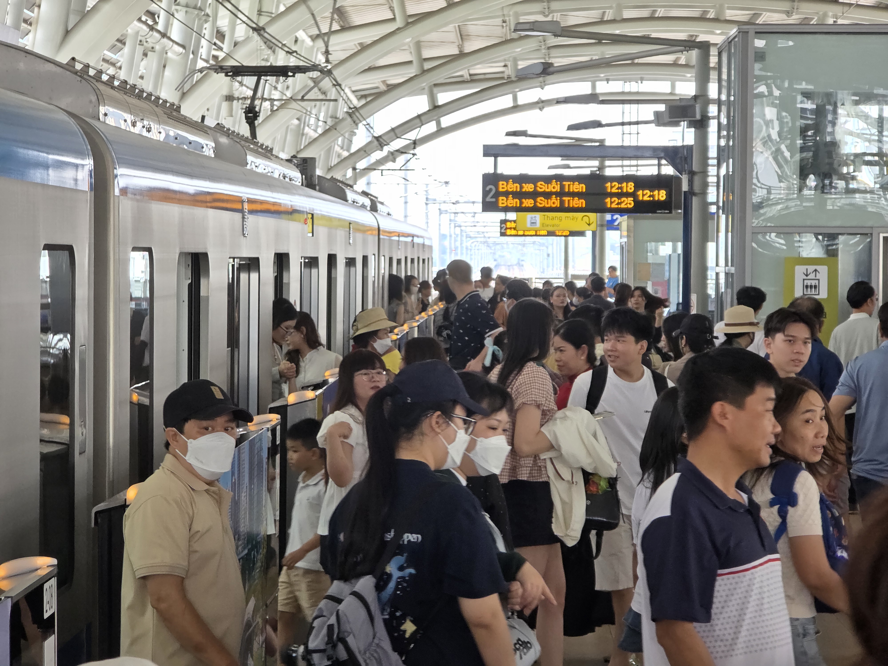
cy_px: 333
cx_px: 444
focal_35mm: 115
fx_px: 2950
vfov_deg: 12.9
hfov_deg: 17.1
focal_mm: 18.6
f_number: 3.4
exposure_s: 1/100
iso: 200
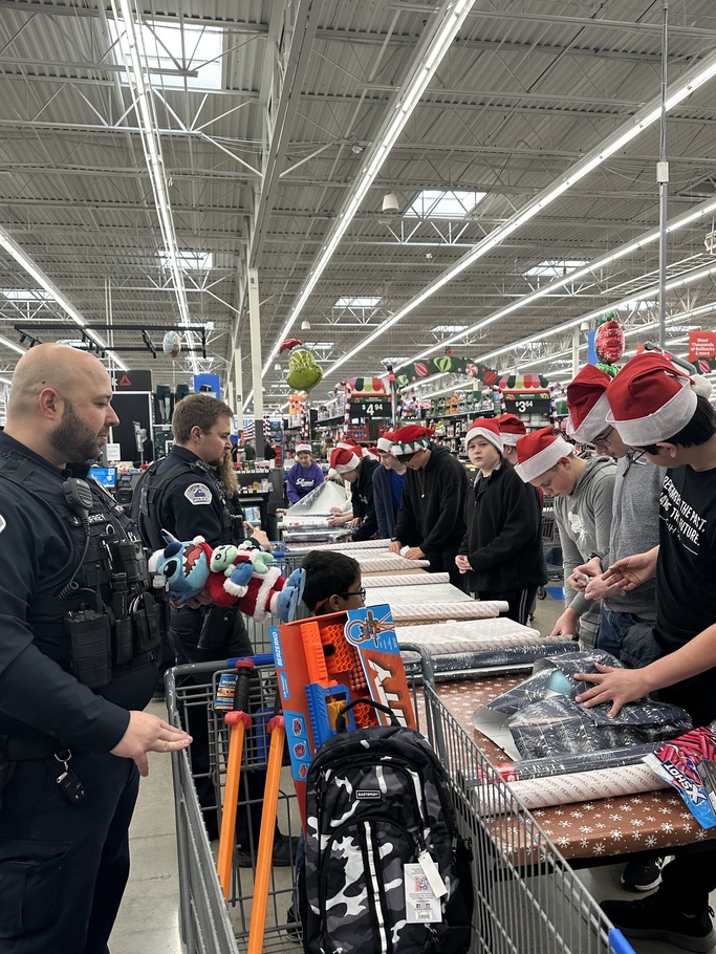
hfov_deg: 51.4
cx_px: 355
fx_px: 744
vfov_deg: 65.3
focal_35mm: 27
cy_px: 490
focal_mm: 6.86
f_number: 1.78
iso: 160
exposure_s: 1/120
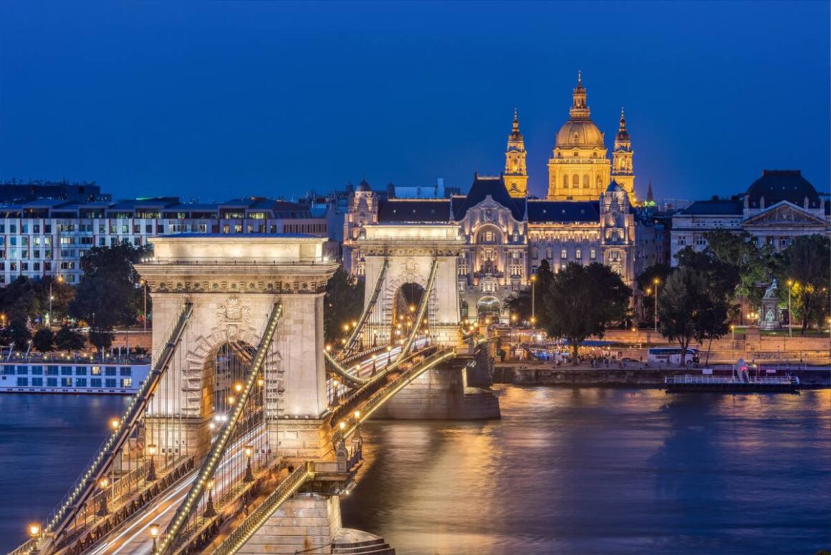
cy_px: 278
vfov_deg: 13.0
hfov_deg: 19.5
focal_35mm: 105
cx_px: 416
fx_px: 2424
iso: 100
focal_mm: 105
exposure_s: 8
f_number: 16
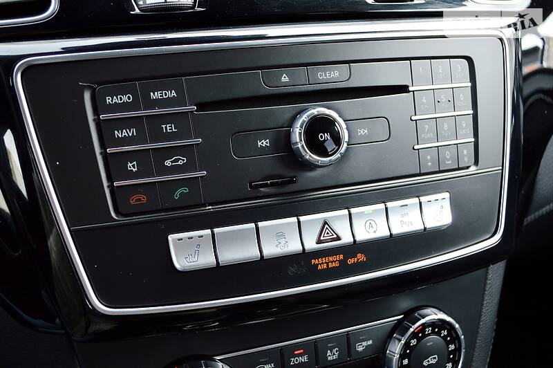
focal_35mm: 51
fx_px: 783
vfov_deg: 26.4
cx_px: 276
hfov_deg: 38.9
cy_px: 184
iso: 400
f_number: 5
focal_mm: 34
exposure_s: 1/60
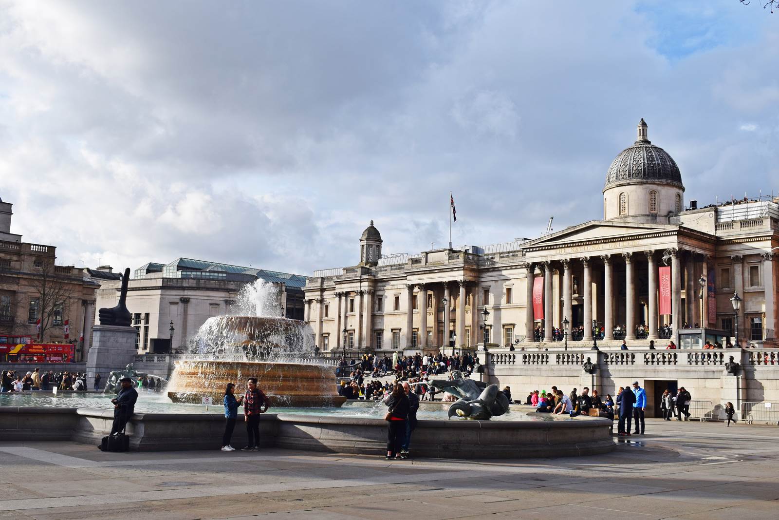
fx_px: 844
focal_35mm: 39
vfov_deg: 34.2
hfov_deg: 49.5
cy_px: 260
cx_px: 390
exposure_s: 1/400
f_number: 10
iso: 200
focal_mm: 26
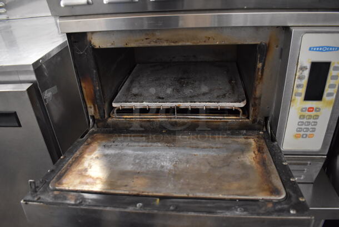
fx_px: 254
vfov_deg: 48.0
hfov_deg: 67.3
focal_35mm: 27
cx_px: 170
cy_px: 114
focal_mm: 18
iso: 3200
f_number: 3.5
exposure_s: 1/20
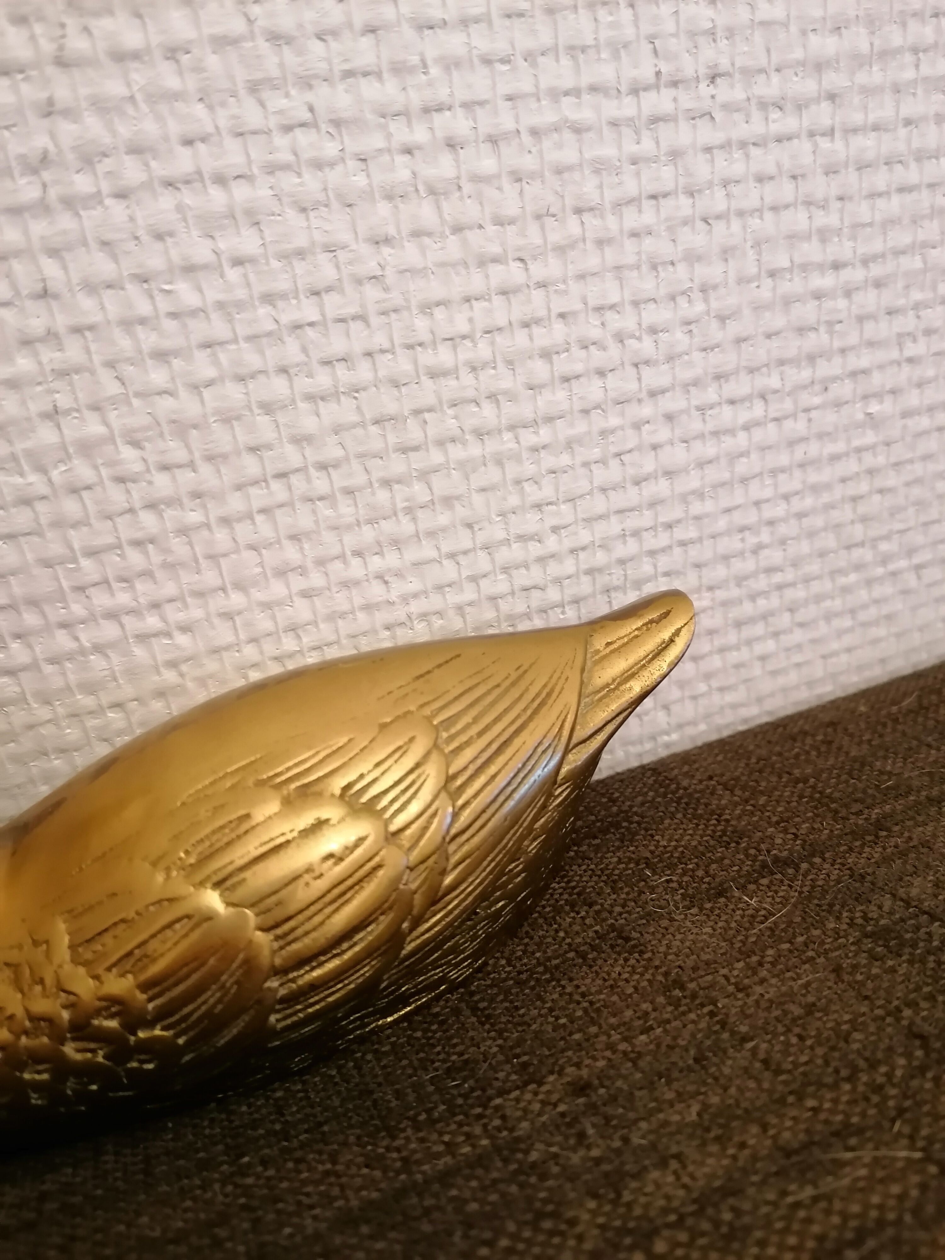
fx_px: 983
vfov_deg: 65.3
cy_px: 630
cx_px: 472
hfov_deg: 51.4
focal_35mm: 27
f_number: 1.8
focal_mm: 4.75
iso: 400
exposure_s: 1/20
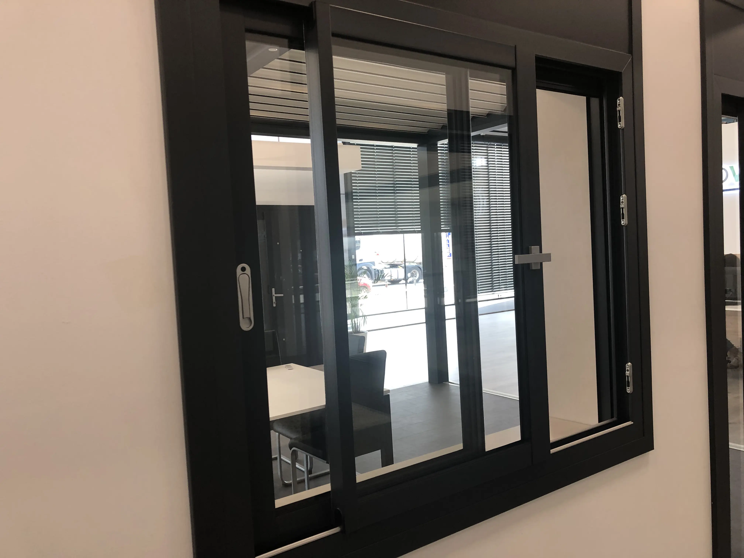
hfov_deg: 63.4
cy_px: 279
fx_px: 602
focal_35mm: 28
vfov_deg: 49.7
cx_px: 372
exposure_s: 1/33
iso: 25
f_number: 1.8
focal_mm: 4
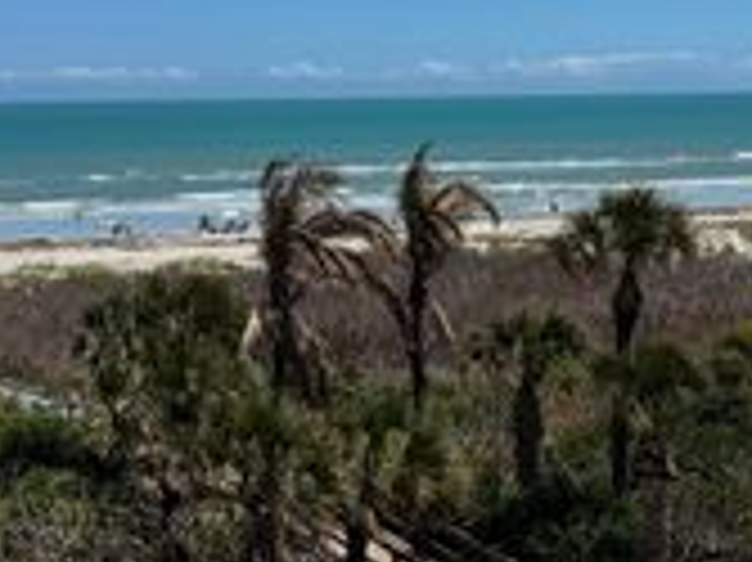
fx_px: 1563
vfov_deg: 20.4
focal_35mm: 72
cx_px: 639
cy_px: 191
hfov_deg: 26.4
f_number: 1.78
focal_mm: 6.76
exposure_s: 1/7937
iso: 80
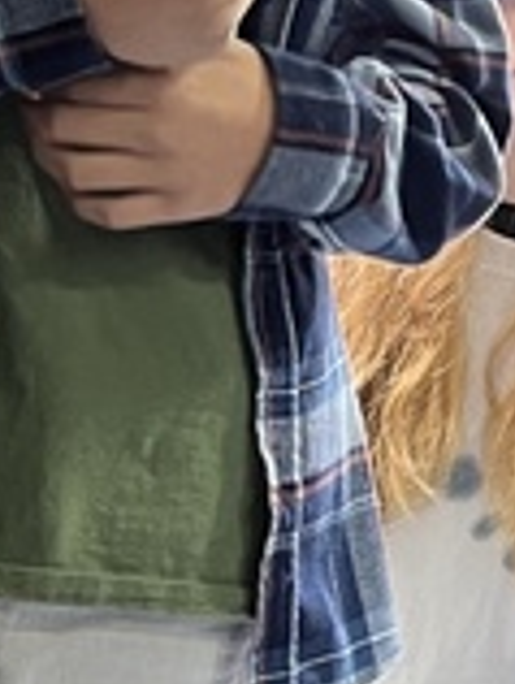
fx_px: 3324
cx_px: 1186
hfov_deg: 8.2
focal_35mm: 168
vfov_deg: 11.7
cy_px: 312
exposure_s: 1/64
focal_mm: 5.1
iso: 125
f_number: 1.6
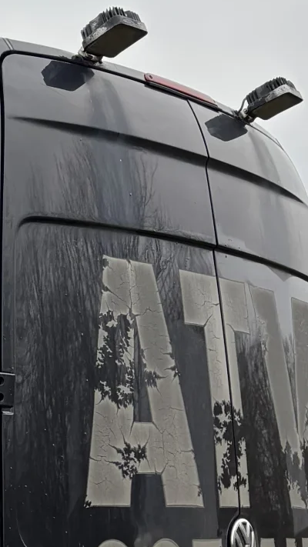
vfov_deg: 20.7
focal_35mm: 102
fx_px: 1481
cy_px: 442
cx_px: -296
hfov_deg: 10.9
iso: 50
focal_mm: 5.96
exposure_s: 1/323
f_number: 1.6
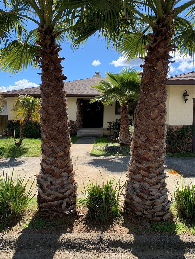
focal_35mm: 26
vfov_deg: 67.3
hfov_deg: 53.1
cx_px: 98
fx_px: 195
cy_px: 130
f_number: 1.8
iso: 25
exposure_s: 1/1235
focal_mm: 4.25
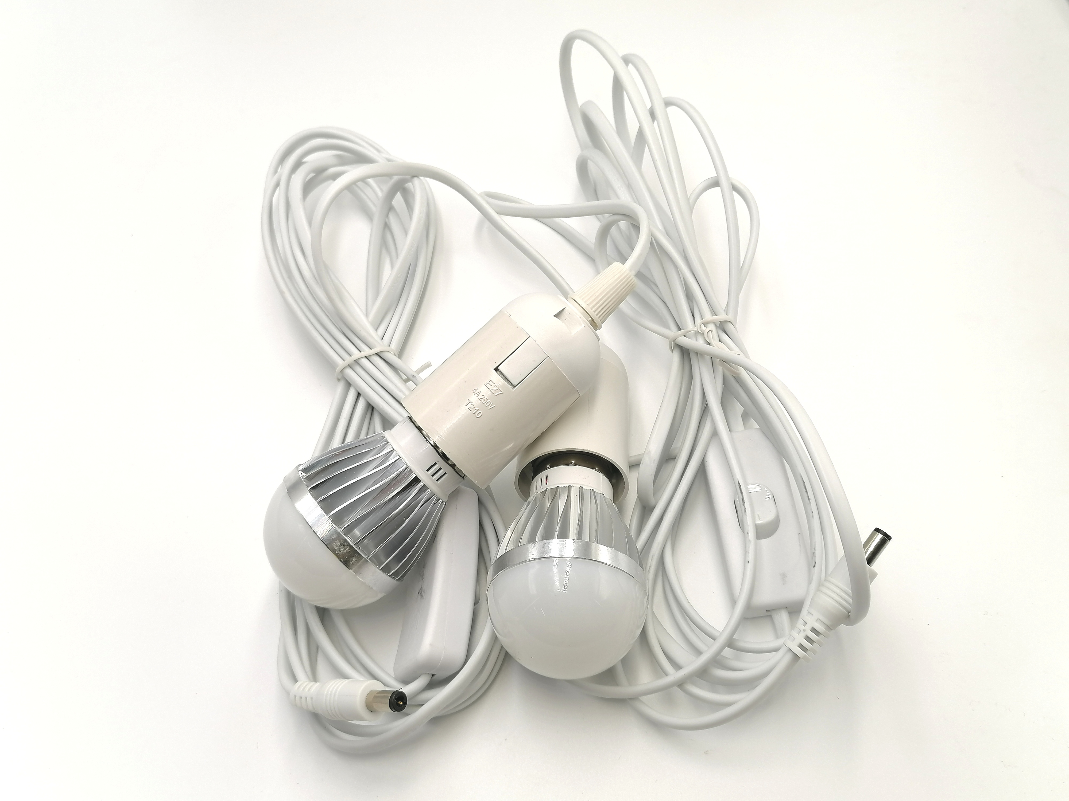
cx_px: 534
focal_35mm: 31
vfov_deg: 45.4
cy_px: 400
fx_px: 957
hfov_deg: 58.4
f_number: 1.8
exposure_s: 1/183
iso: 50
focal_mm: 5.3
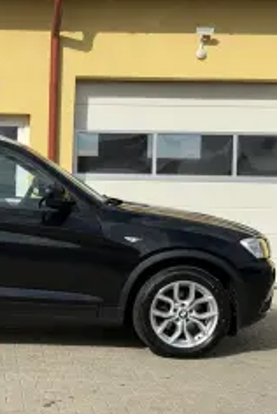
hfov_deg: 17.5
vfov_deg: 26.6
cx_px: -16
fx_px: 875
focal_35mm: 76
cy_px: 225
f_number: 1.78
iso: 64
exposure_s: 1/6536
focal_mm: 6.76
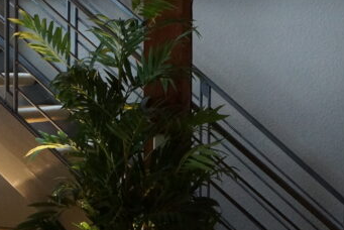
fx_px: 861
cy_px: 130
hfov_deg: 22.3
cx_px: 68
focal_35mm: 90
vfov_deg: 15.2
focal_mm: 20
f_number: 4
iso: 1600
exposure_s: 1/60
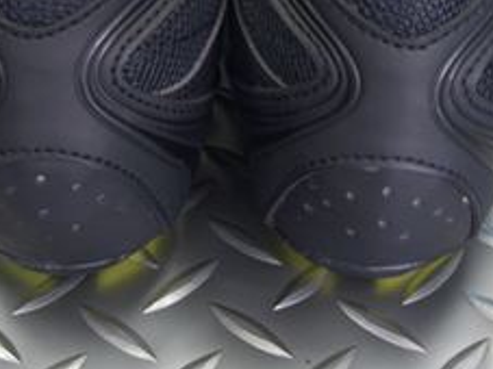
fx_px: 1096
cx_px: 213
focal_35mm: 77
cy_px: 55
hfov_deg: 25.3
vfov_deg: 18.9
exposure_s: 1/8
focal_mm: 5.8
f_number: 2.6
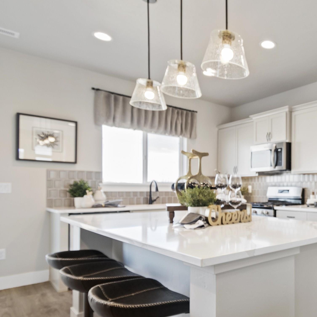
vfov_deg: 60.5
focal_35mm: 26
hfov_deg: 50.5
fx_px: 269
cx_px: 310
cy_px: 188
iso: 320
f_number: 6.3
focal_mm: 10
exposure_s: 1/10
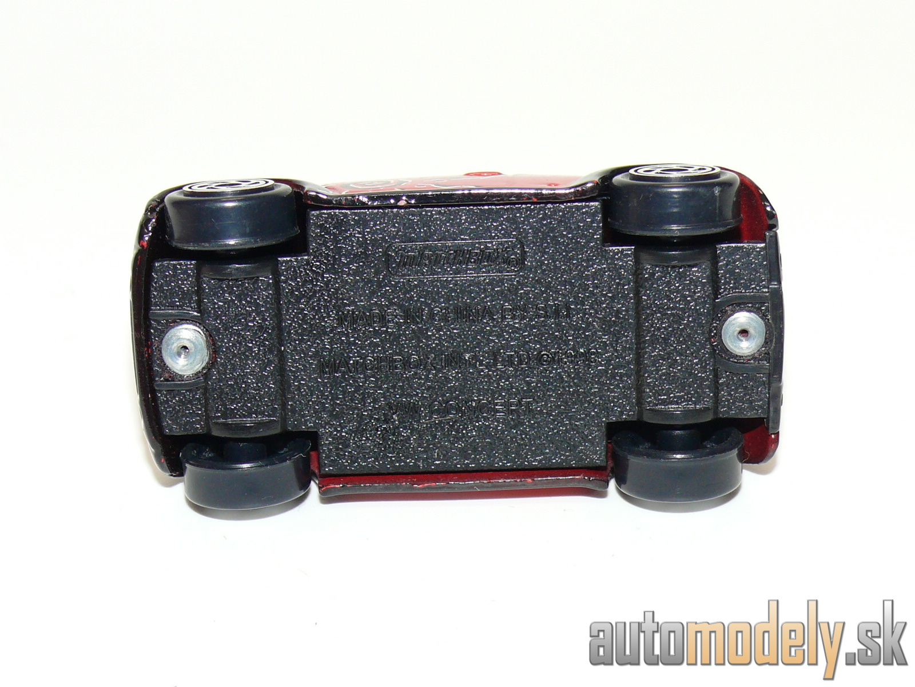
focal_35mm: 105
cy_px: 344
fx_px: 2775
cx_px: 458
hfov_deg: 18.7
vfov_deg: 14.1
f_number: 4
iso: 100
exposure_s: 1/30
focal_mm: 13.7
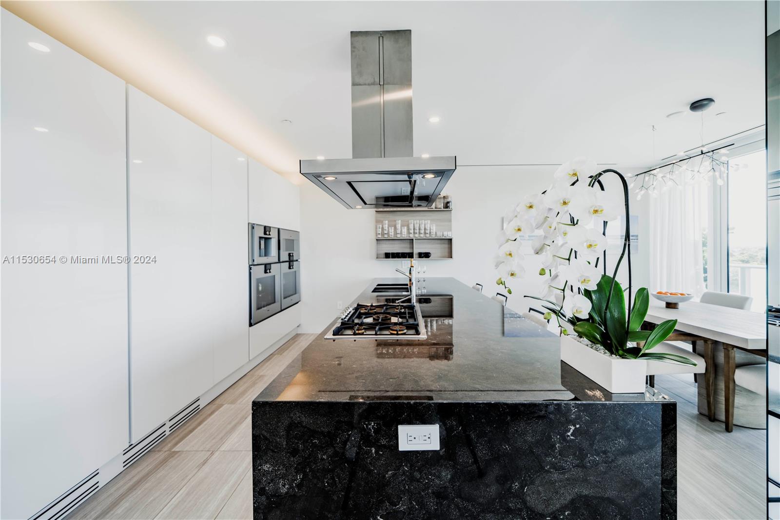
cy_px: 260
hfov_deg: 108.3
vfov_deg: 85.4
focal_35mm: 13
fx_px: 282
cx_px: 390
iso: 125
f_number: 5.6
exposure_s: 1/20
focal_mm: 13
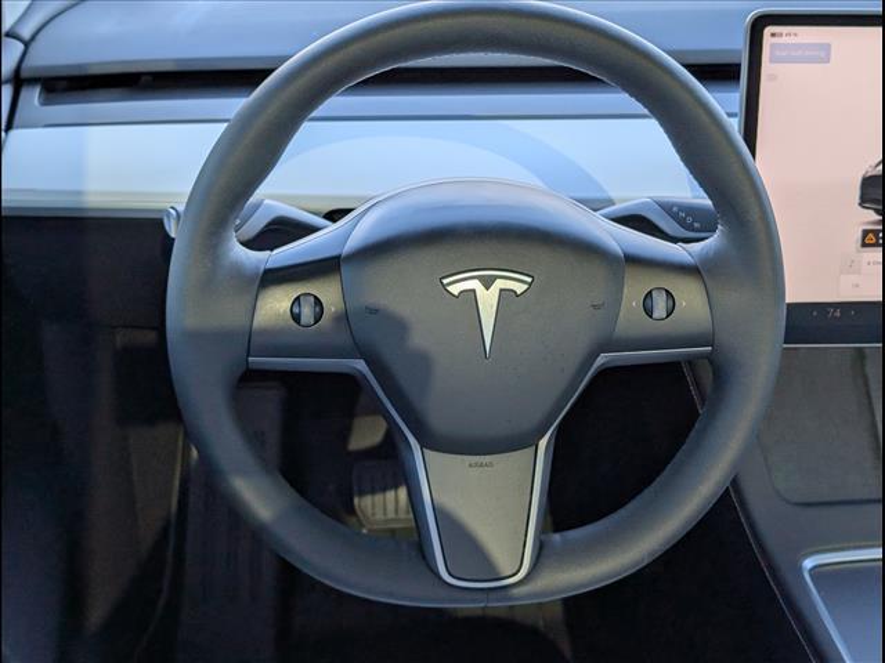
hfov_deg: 38.9
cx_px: 442
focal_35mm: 49
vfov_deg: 29.7
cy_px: 332
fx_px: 1253
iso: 35
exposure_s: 1/164
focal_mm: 6.9
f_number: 1.68
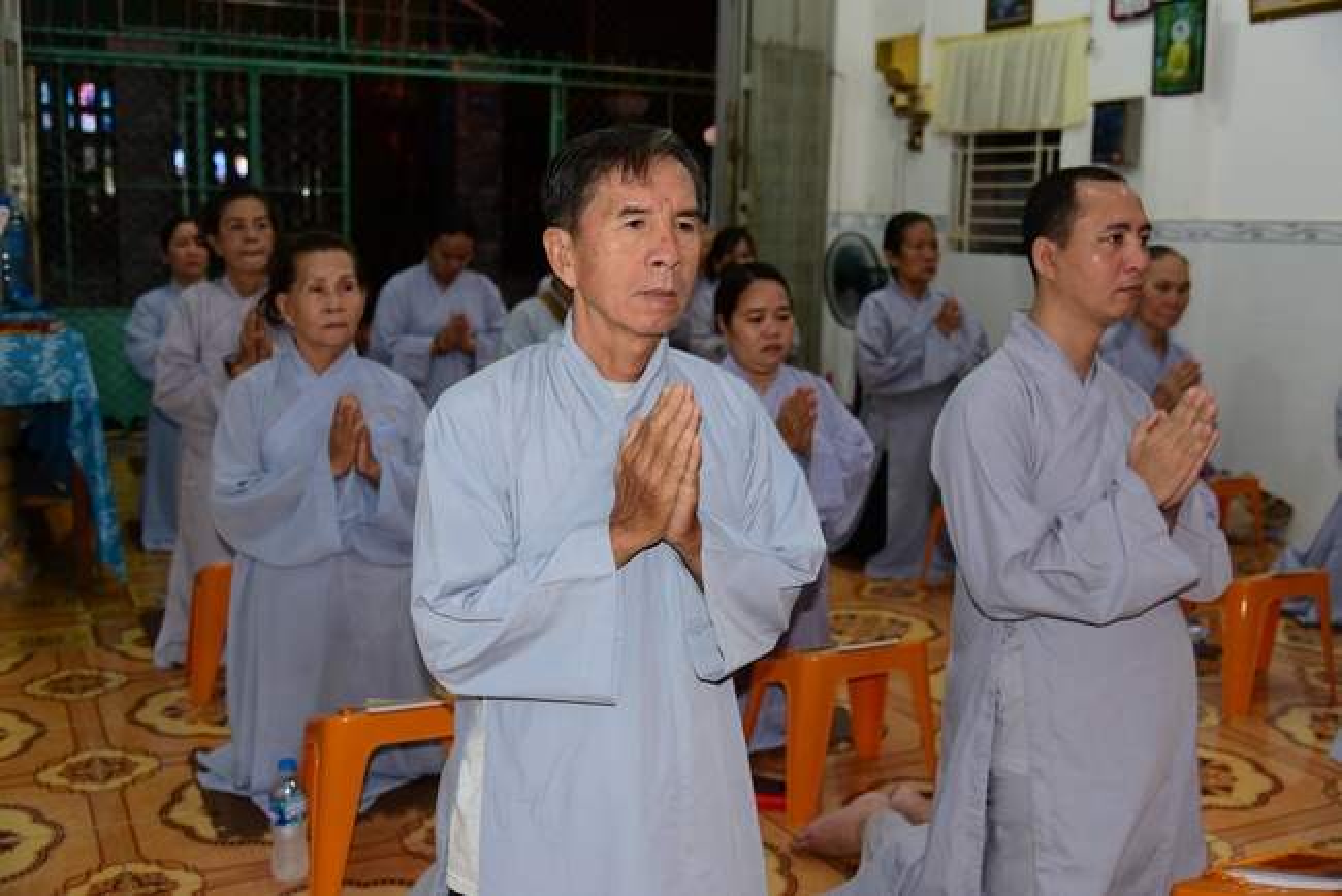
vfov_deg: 35.1
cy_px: 448
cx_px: 671
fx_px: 1417
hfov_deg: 50.7
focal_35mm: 38
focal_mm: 38
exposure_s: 1/60
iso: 320
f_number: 4
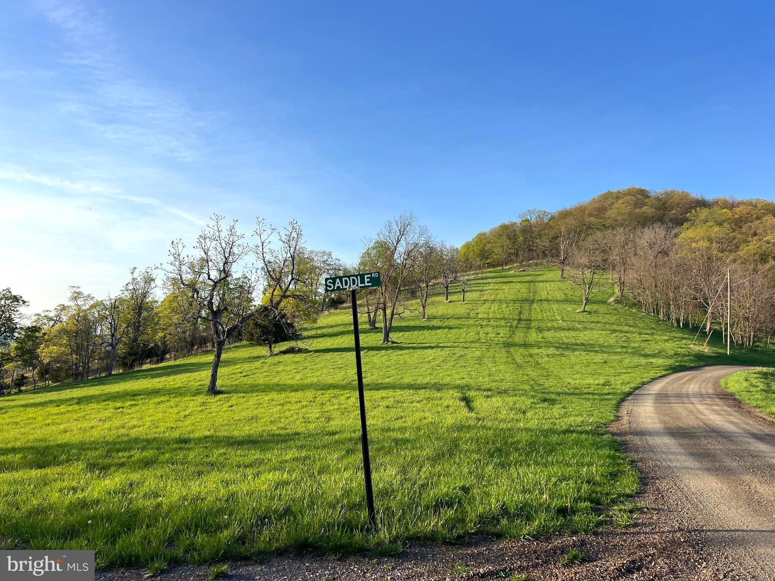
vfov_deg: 53.1
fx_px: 582
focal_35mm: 26
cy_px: 290
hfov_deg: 67.3
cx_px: 388
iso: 50
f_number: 1.5
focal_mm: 5.7
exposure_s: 1/2353
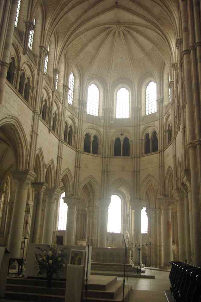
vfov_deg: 53.2
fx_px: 302
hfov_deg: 36.8
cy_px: 151
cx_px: 100
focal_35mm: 36
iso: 1600
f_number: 4
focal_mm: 24
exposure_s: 1/45
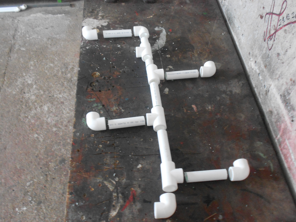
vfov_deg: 38.7
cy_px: 111
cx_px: 148
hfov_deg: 50.1
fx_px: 316
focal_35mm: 37
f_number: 3.9
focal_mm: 6.7
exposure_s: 1/6
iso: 400
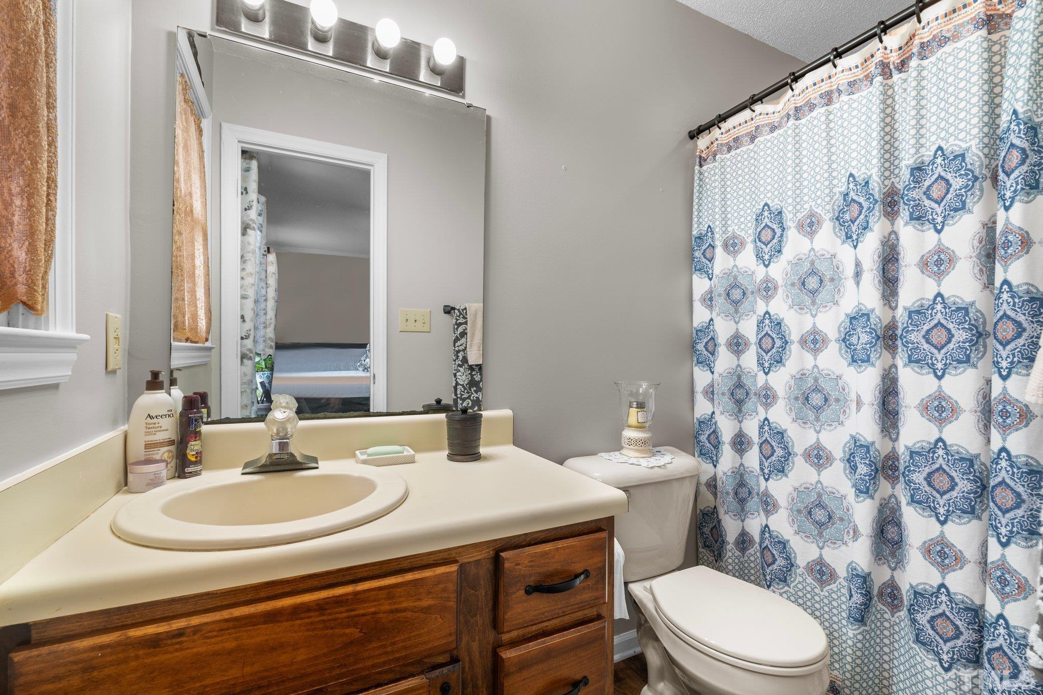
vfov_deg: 72.1
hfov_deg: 95.0
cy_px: 348
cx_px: 522
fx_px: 478
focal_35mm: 16
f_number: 8
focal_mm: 16.5
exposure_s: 1.6
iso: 320
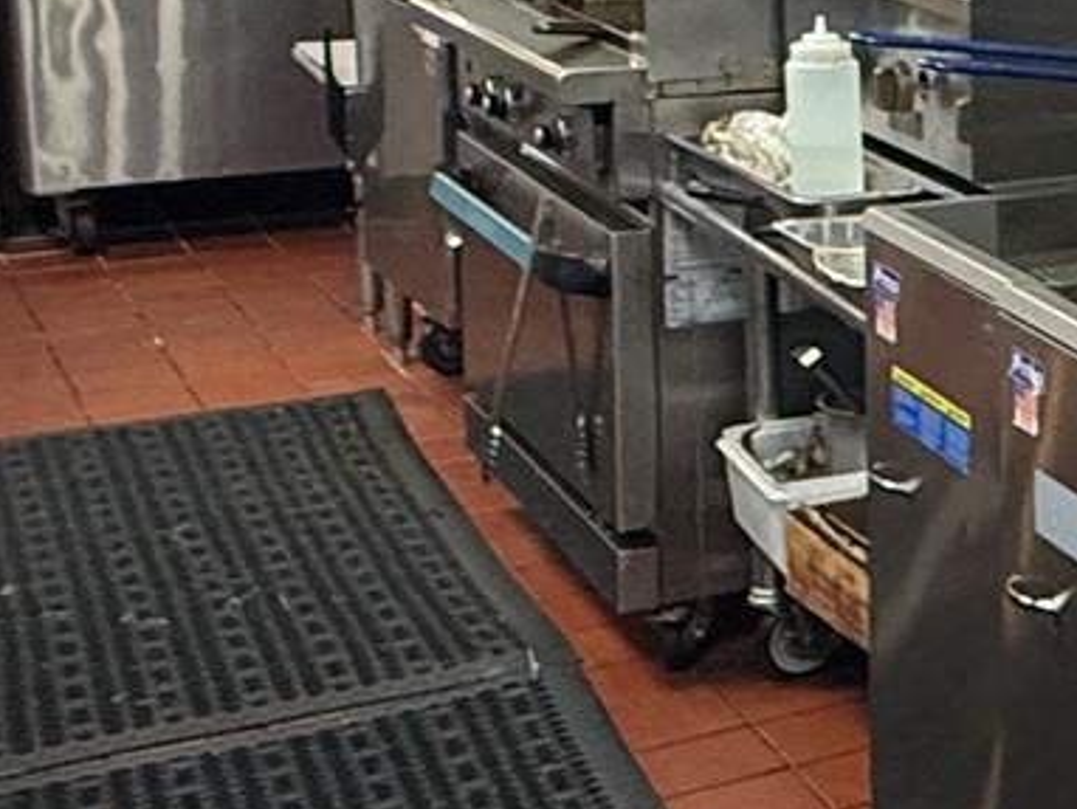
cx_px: 2027
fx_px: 2335
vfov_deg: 19.3
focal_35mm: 75
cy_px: 76
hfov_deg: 18.8
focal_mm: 2.22
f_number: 2.2
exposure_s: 1/60
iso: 400
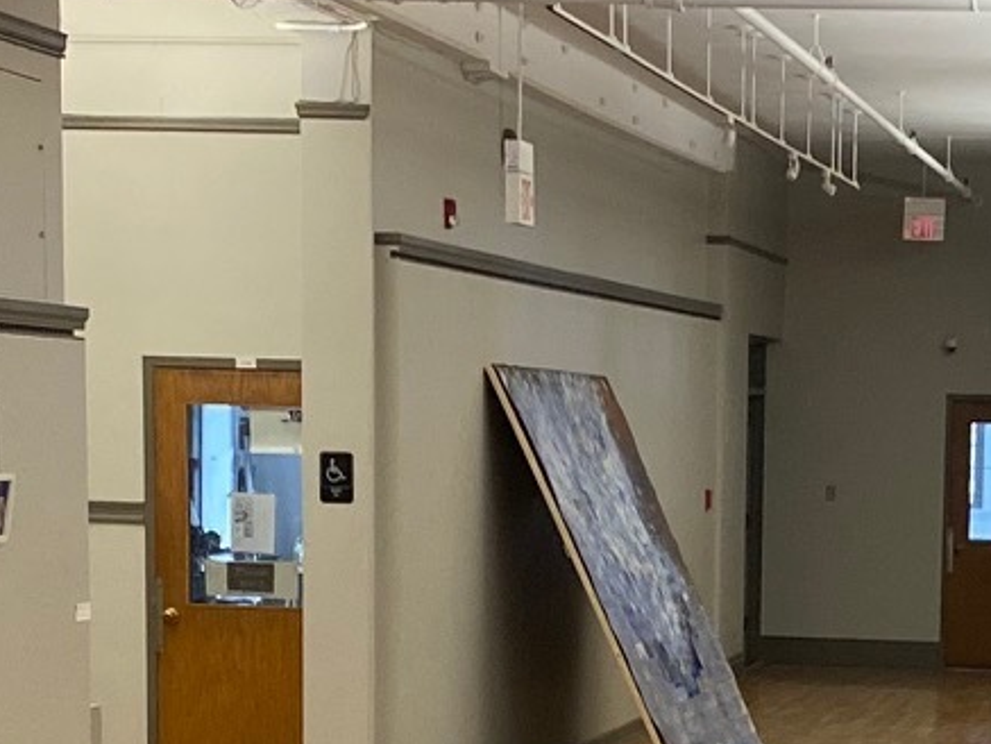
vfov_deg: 12.0
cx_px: 821
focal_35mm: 120
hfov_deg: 16.3
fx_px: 3436
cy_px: 959
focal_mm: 4.25
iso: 200
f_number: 1.8
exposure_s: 1/60
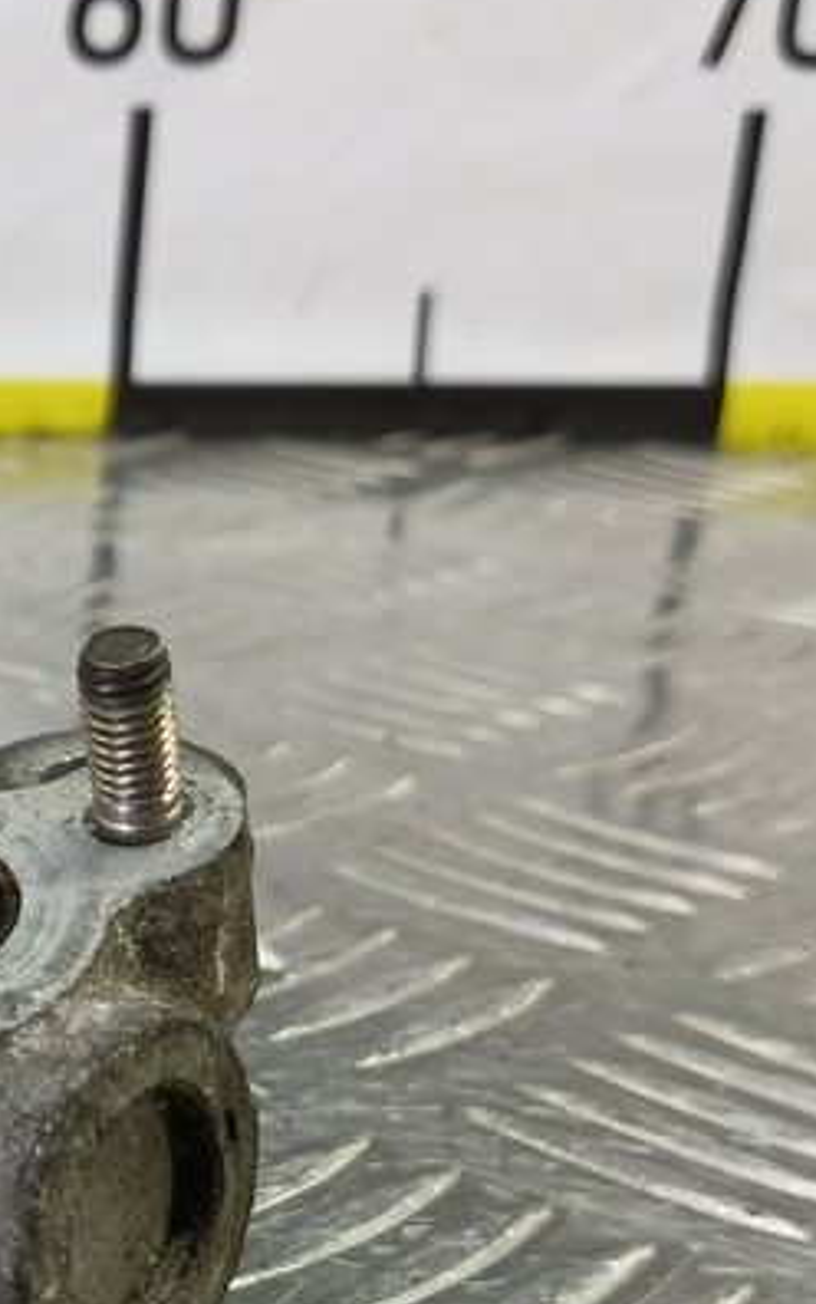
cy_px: 1004
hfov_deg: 18.2
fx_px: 2238
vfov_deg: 31.8
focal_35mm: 63
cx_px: -434
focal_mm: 4.11
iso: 154
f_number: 1.6
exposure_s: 1/50
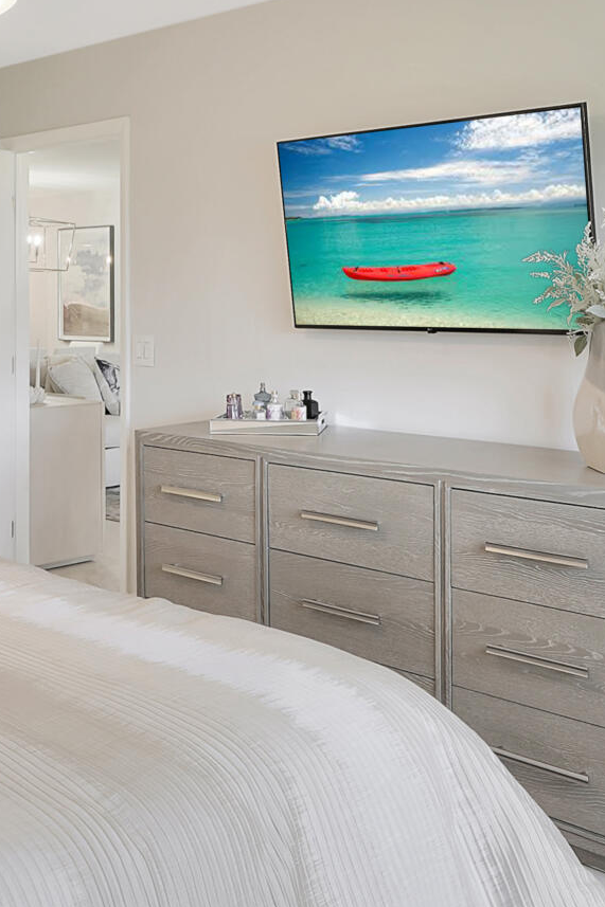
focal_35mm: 42
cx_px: 217
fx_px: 1059
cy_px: 257
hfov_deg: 31.7
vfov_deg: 45.2
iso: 100
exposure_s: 1/8
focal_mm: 12
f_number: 13
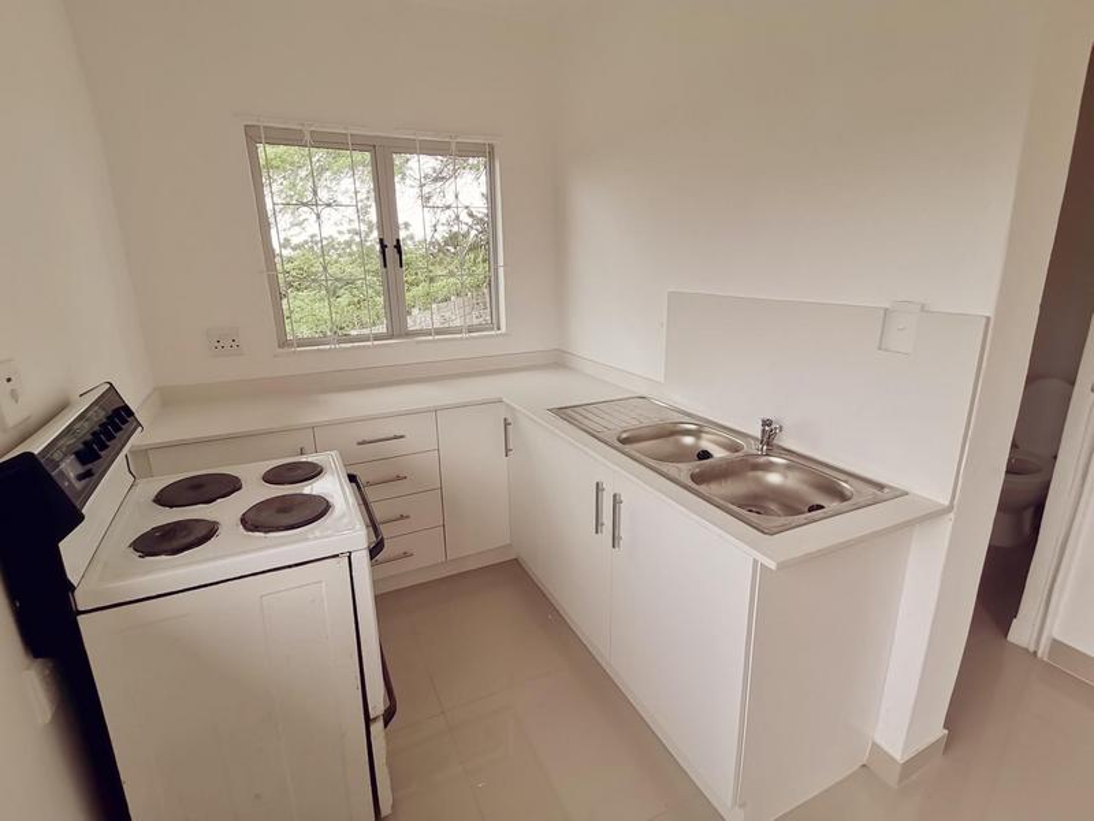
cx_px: 547
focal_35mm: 17
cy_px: 410
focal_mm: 1.78
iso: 50
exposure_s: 1/127
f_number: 2.4
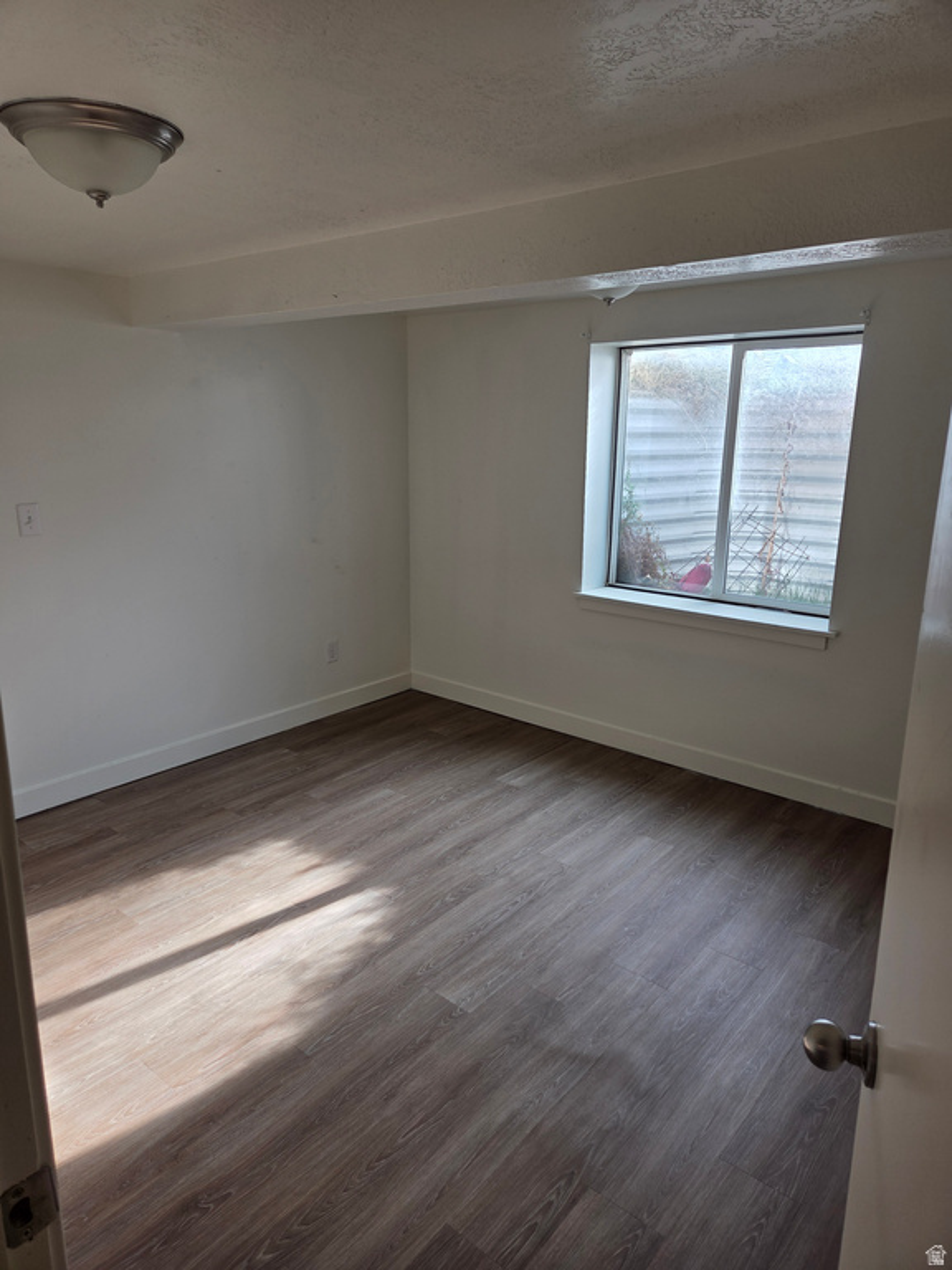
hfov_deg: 58.9
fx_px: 843
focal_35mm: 23
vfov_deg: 73.9
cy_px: 635
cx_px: 476
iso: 50
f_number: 1.8
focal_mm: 5.4
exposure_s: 1/180
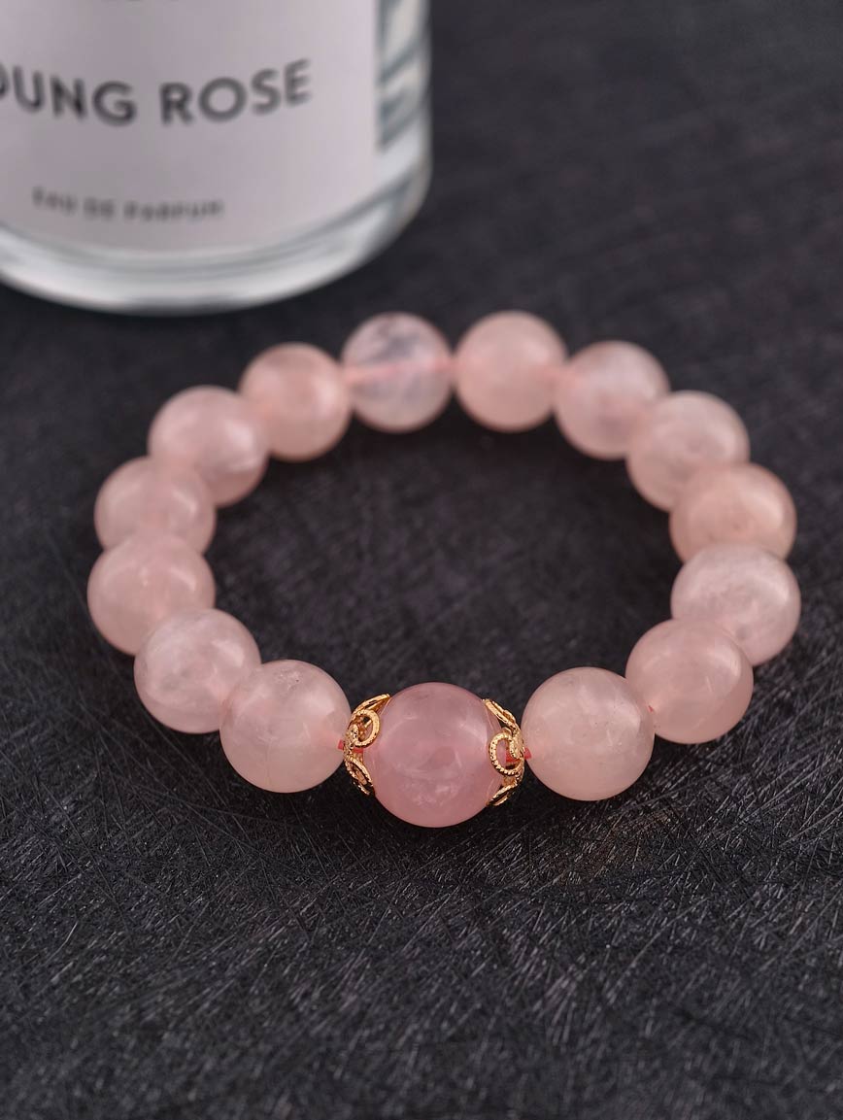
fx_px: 2753
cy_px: 560
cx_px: 422
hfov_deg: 17.4
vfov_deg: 23.0
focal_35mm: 85
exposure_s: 1/160
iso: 125
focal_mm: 22.48
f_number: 2.67
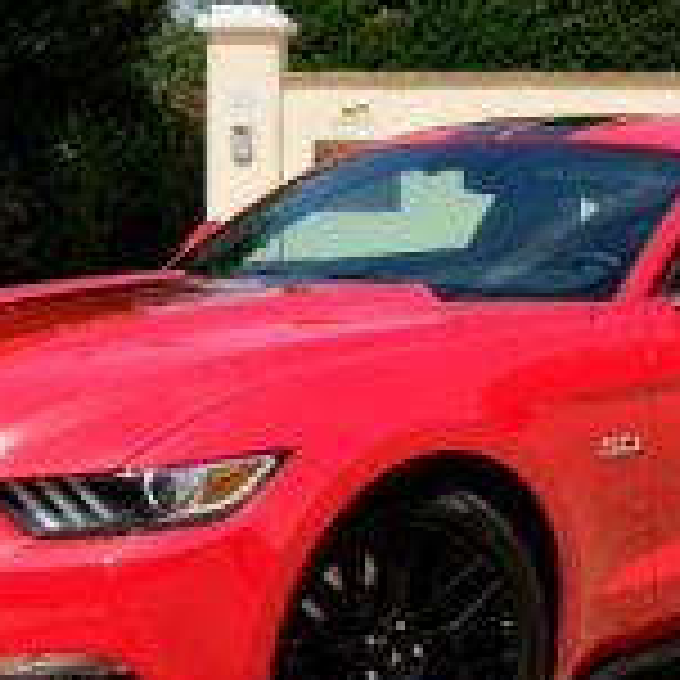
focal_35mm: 81
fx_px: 1800
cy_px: 378
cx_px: 414
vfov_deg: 21.4
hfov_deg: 21.4
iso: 400
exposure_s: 1/950
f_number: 8
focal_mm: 21.3
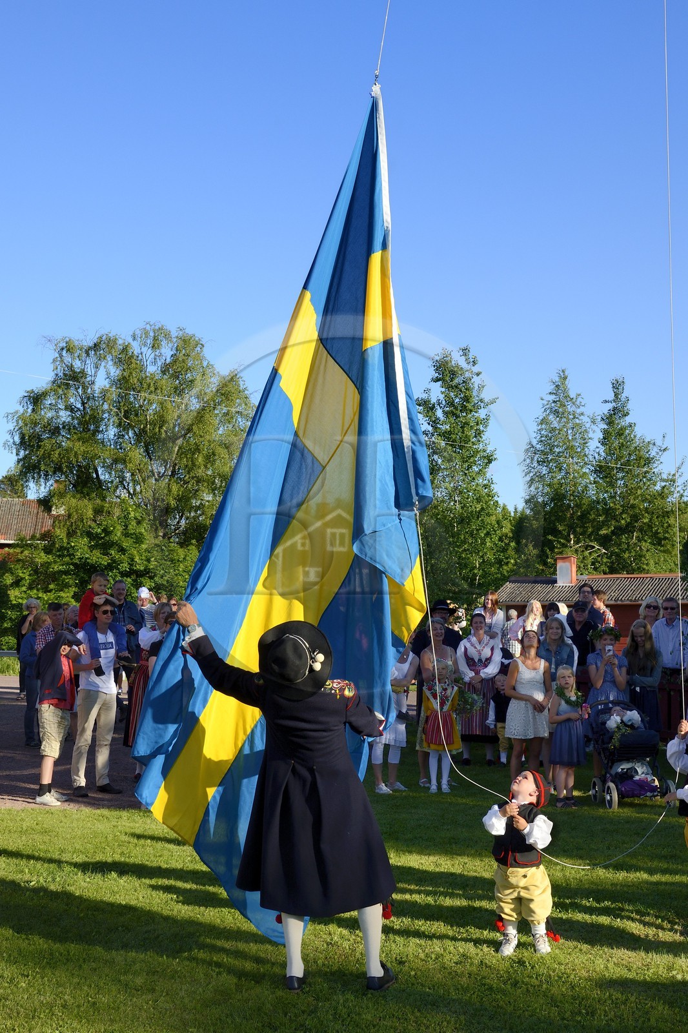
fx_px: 1032
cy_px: 516
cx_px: 344
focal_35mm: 36
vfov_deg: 53.1
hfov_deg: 36.9
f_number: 9
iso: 200
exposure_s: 1/320
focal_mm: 36
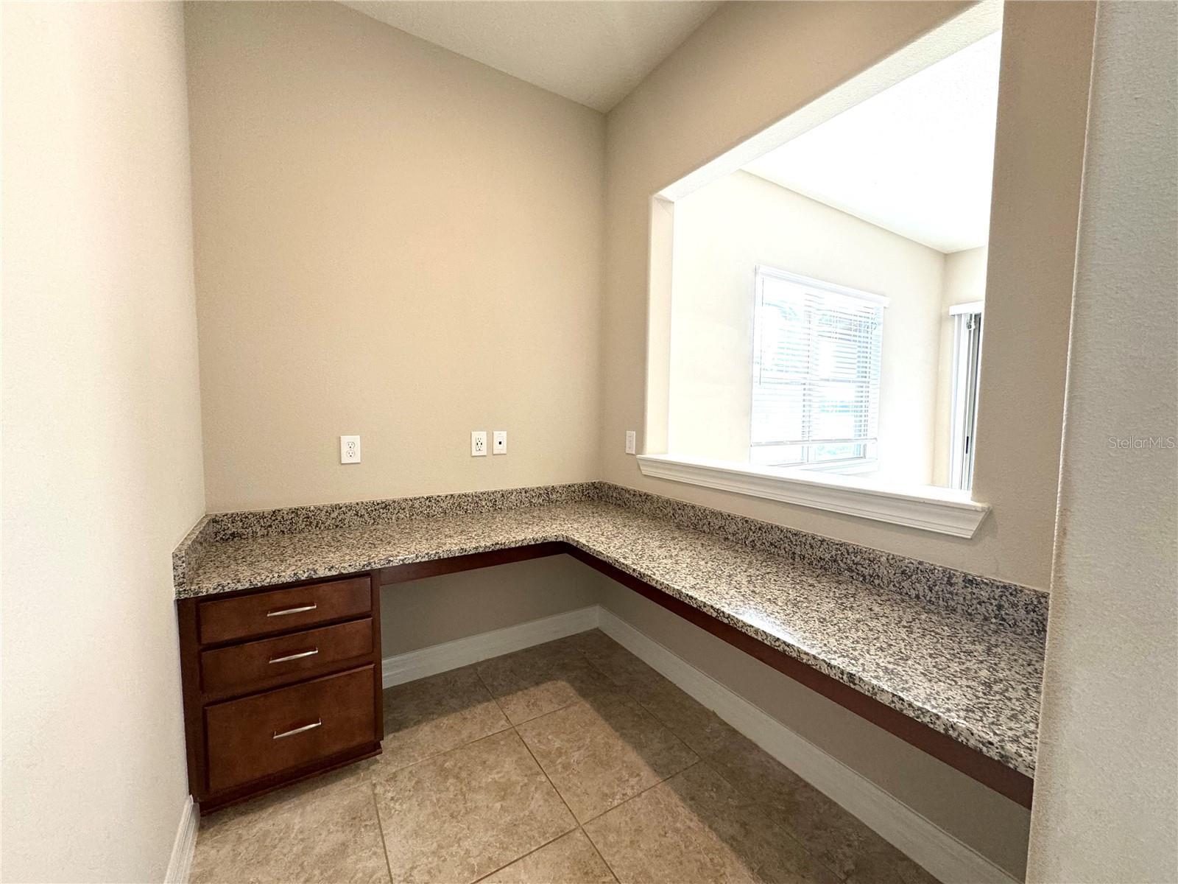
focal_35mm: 14
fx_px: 476
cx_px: 589
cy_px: 442
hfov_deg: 102.1
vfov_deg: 85.7
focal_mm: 2.22
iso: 160
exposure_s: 1/120
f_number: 2.2
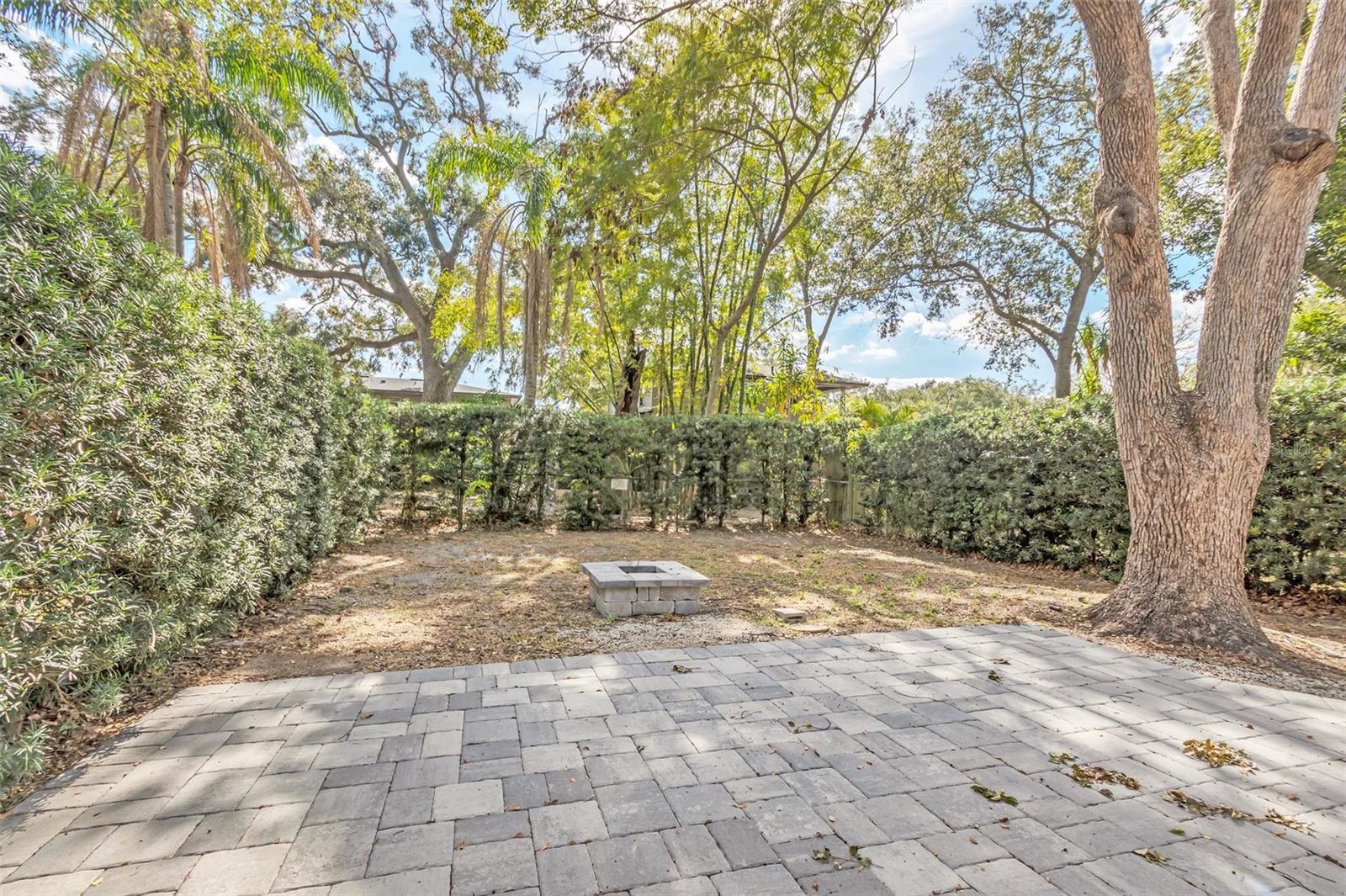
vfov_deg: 77.3
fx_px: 561
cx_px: 673
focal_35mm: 15
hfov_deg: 100.4
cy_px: 448
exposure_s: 1/125
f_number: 9
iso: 125
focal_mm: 10
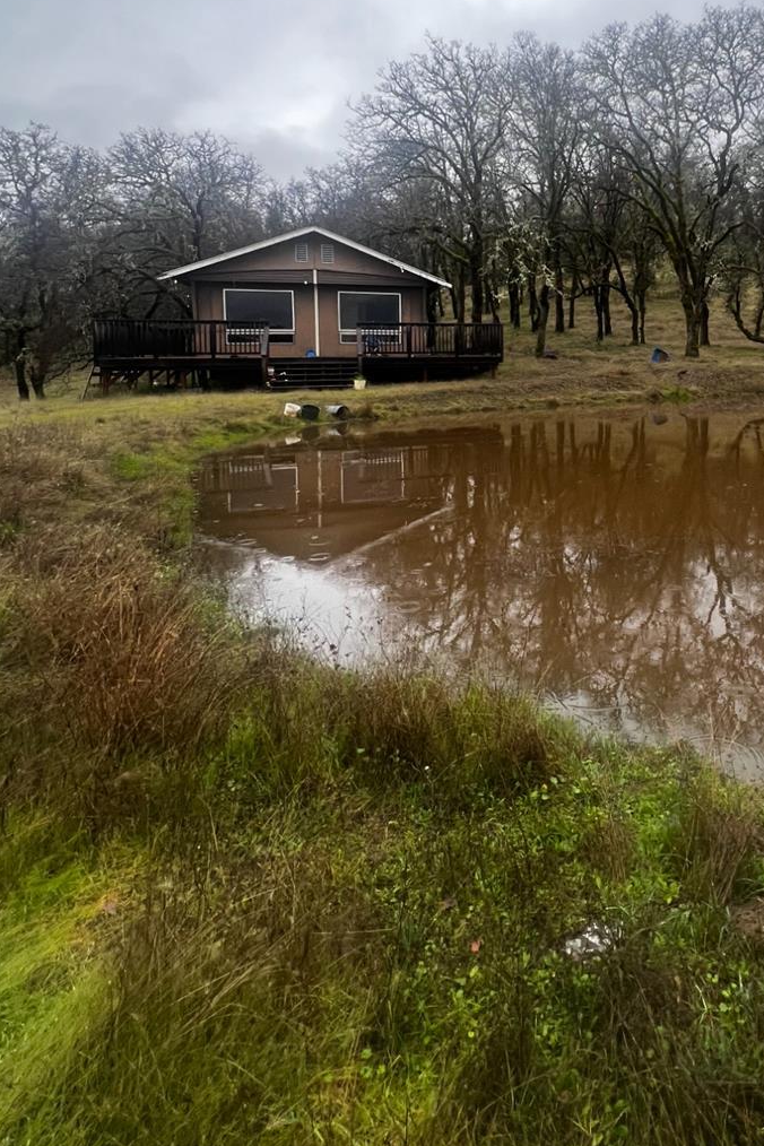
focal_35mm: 20
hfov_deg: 57.3
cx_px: 612
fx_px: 637
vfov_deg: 81.1
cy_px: 379
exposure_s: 1/99
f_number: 1.8
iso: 100
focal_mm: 1.57
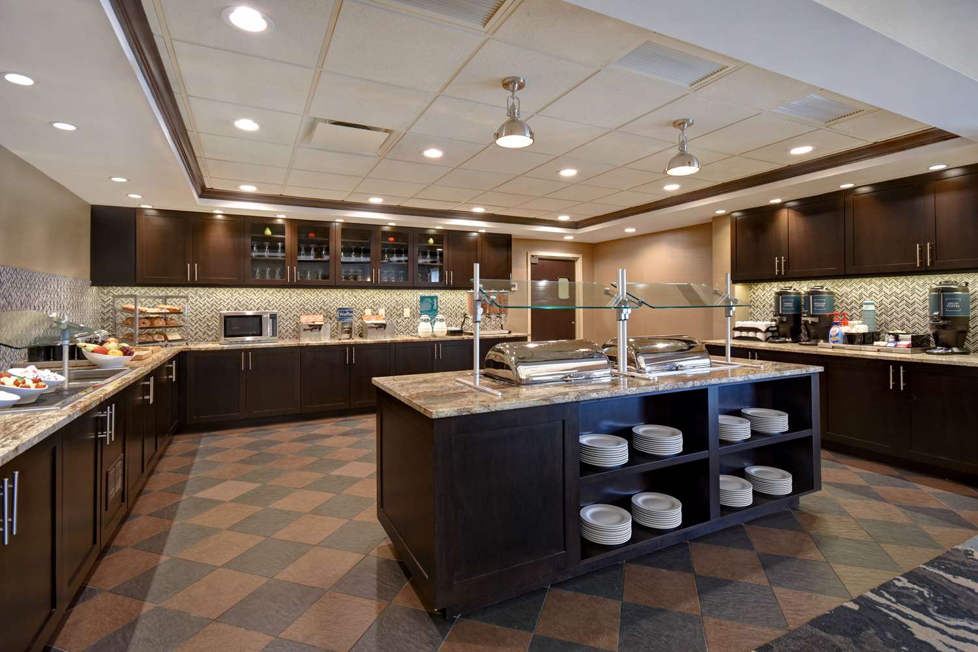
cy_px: 326
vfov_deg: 69.7
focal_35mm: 17
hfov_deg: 92.4
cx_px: 489
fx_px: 469
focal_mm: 11.5
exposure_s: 1/5
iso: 250
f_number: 7.1
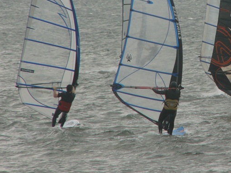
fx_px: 5271
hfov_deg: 2.5
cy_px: 33
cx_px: 233
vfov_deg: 1.9
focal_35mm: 790
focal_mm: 64.5
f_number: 5.2
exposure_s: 1/500
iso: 50
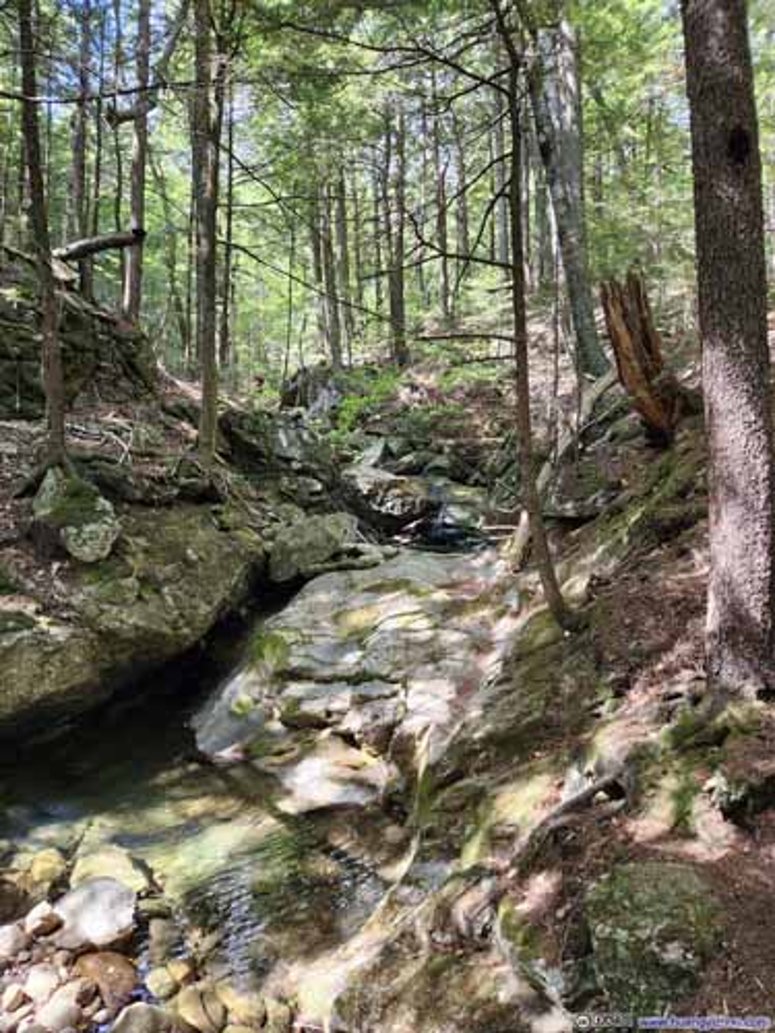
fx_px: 687
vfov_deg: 73.9
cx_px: 388
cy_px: 516
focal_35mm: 23
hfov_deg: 58.9
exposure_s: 1/180
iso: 160
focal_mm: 5.4
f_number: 1.8
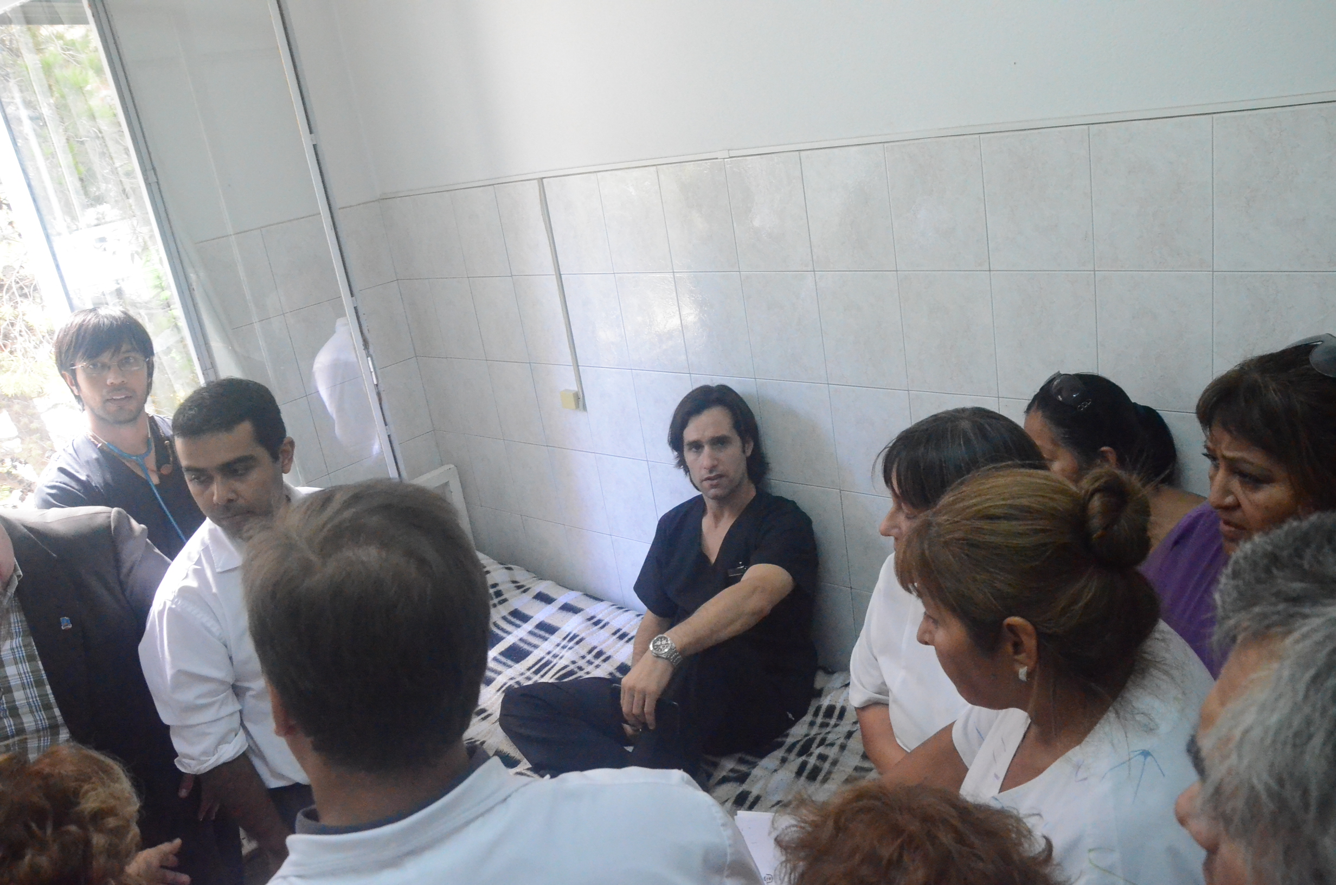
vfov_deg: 47.7
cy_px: 442
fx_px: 1000
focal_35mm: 27
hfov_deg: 67.5
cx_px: 668
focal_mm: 18
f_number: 7.1
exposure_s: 1/200
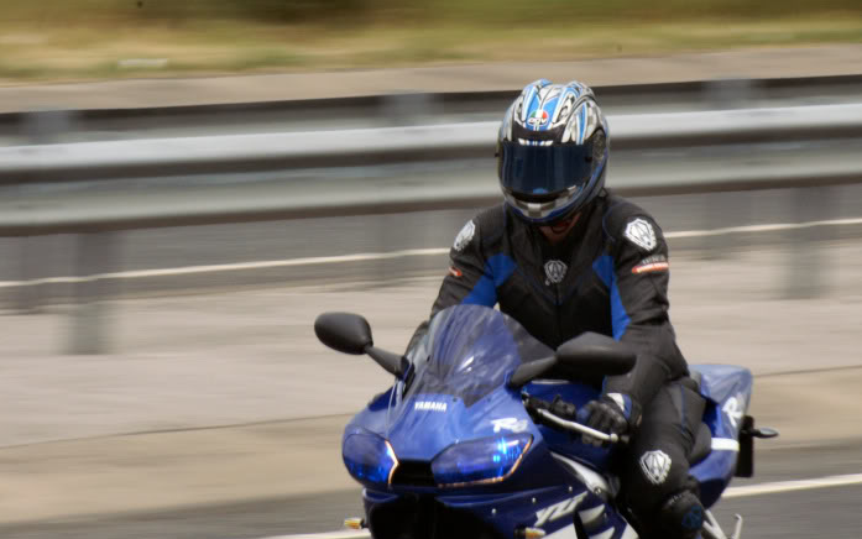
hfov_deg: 4.1
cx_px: 432
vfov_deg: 2.6
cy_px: 258
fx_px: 11913
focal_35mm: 507
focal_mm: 330
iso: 800
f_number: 25
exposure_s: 1/100
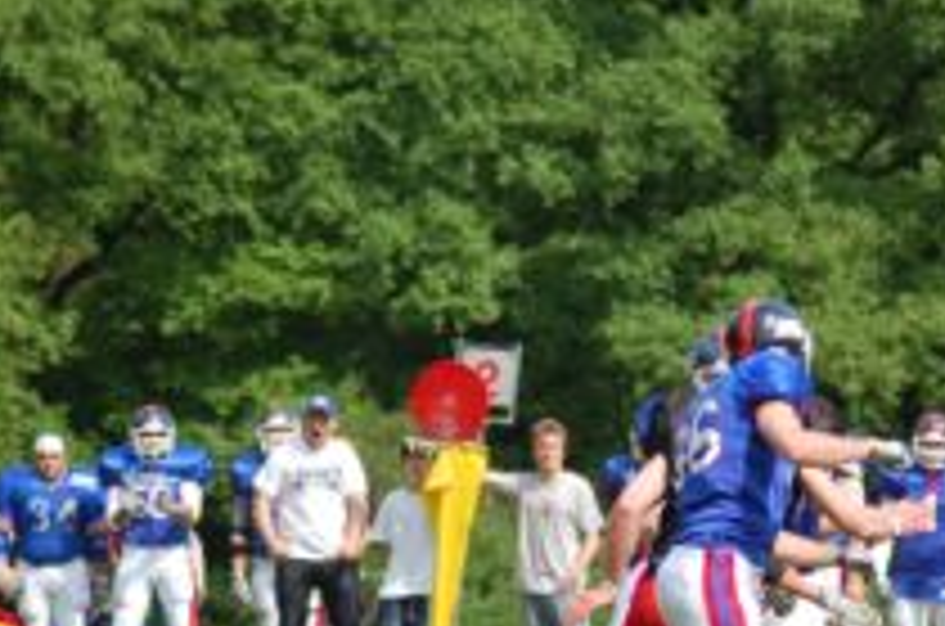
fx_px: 10162
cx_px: 695
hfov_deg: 5.3
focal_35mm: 388
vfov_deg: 3.5
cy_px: 631
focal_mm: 120
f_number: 4.5
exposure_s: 1/1250
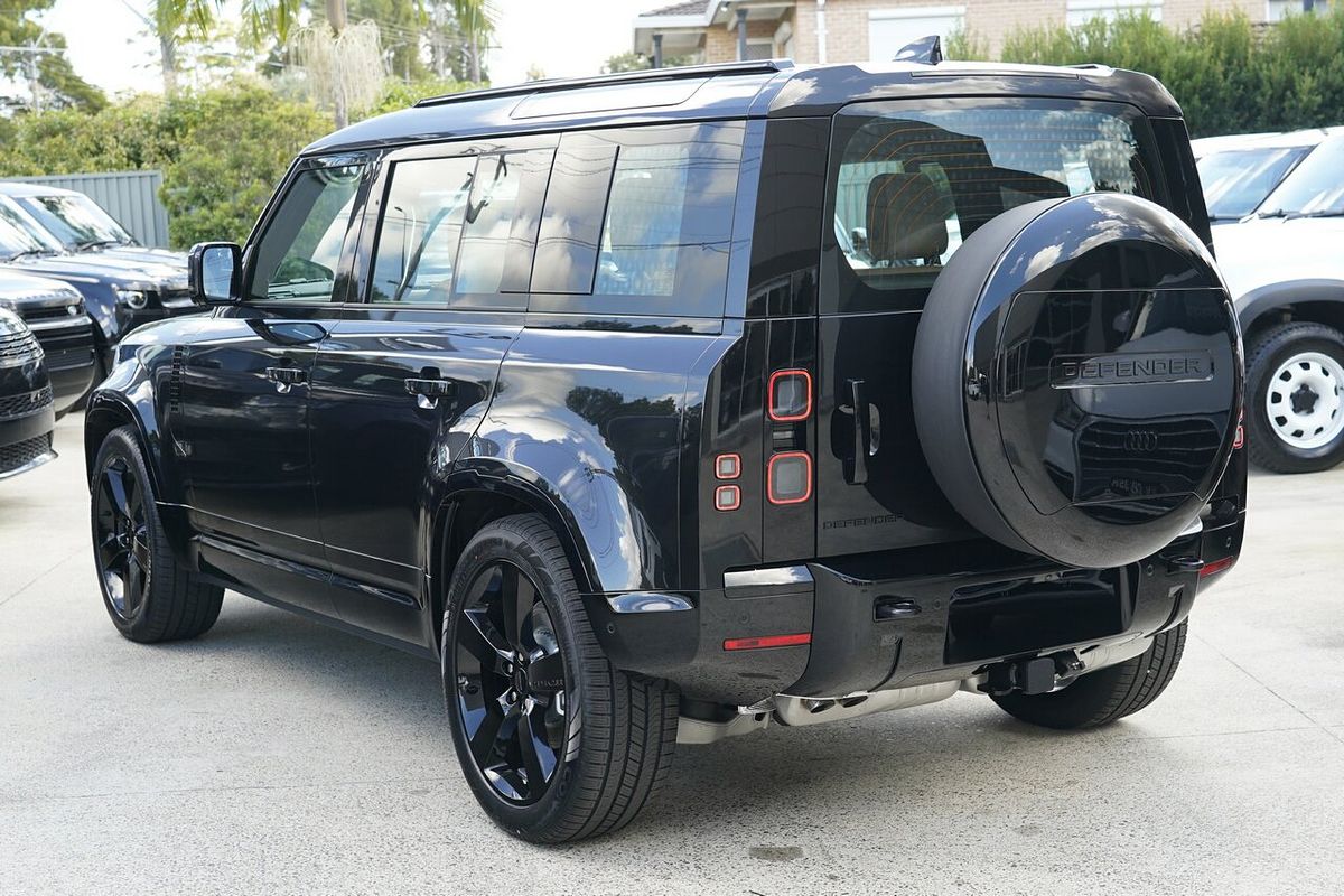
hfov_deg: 42.7
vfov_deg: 29.2
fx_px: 1717
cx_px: 672
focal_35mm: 46
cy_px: 448
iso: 1000
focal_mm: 46
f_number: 5.6
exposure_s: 1/80
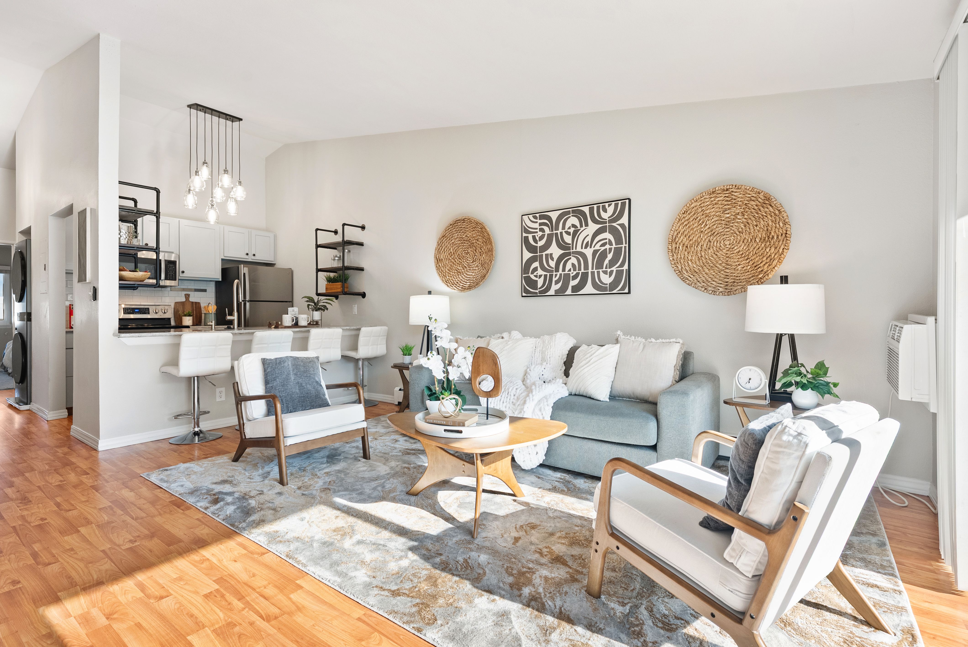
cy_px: 324
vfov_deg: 70.5
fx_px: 457
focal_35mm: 17
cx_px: 484
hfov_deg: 93.2
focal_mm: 17
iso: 640
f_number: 8
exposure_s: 1/15
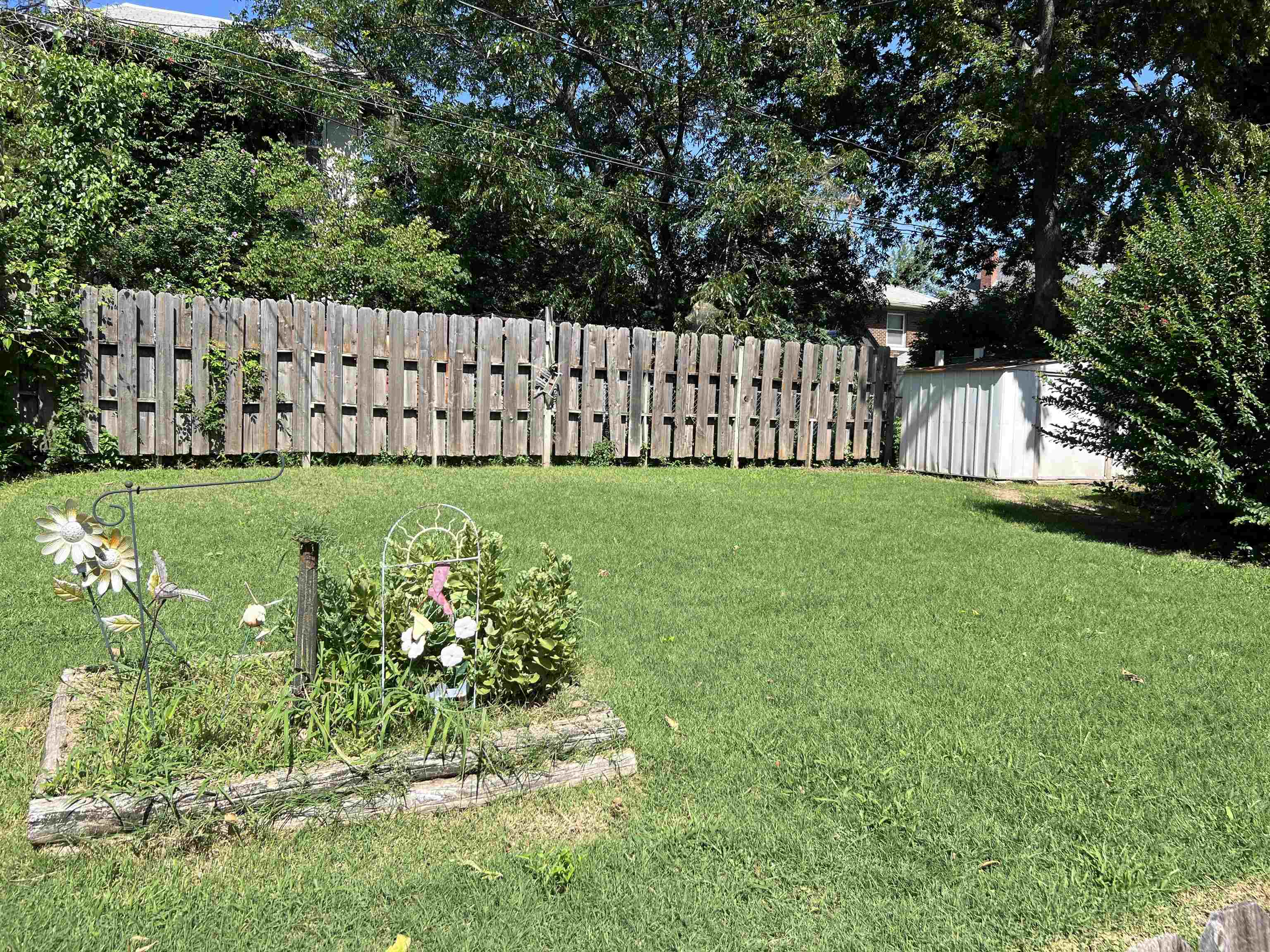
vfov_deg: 53.1
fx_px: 954
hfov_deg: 67.3
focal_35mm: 26
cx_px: 635
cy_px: 476
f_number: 1.5
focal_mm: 5.7
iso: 50
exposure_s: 1/2571
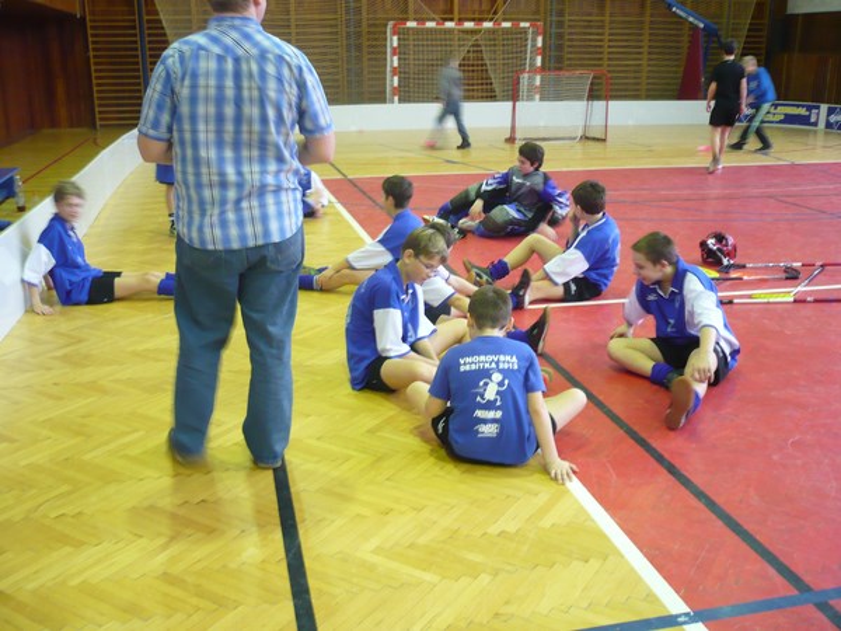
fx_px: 850
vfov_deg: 40.7
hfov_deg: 52.6
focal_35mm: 35
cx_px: 420
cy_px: 316
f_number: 2.8
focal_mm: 5.8
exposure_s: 1/10
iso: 200
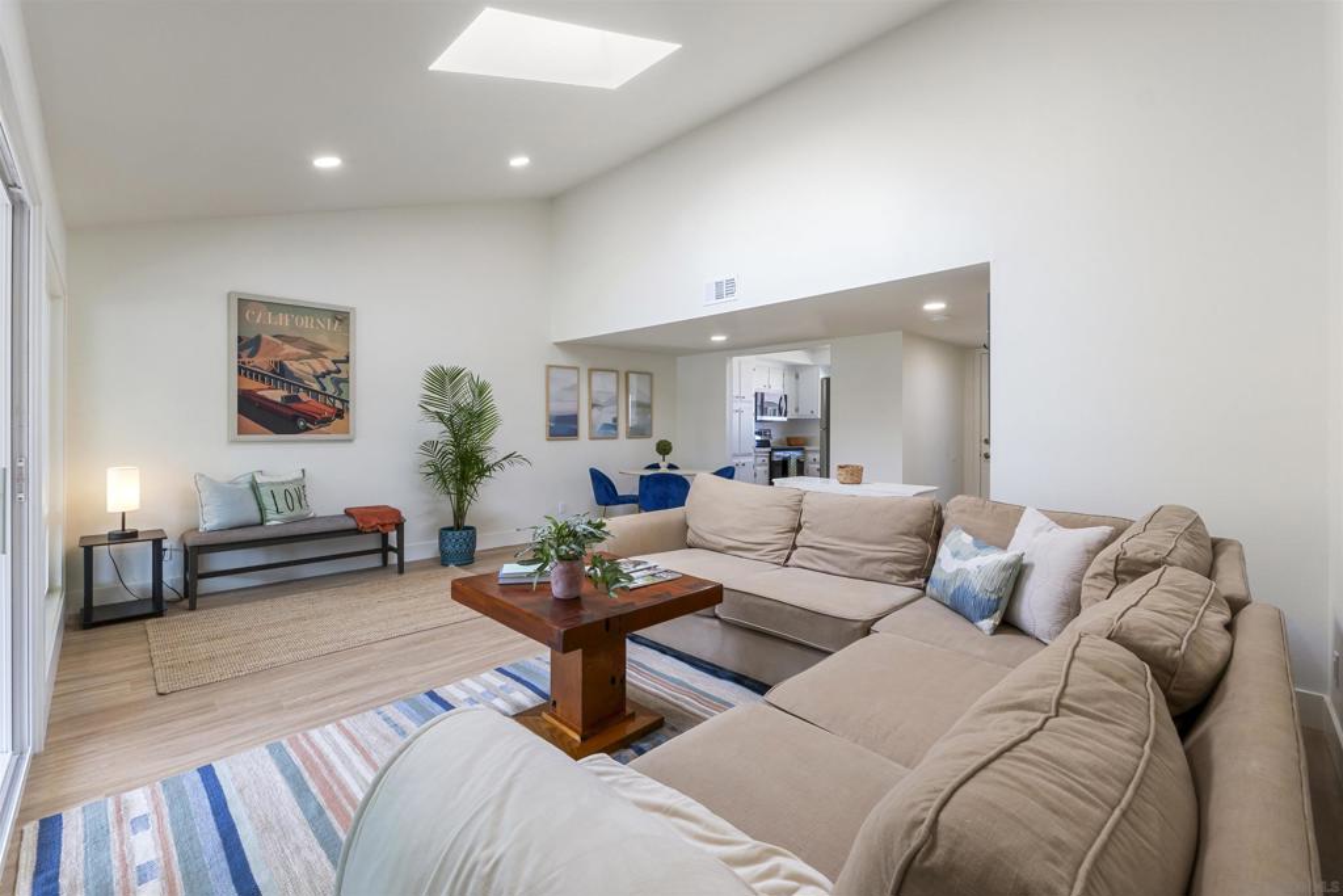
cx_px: 672
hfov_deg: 100.4
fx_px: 560
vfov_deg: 77.3
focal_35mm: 15
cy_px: 448
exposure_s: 1/20
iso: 500
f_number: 9
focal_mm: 10
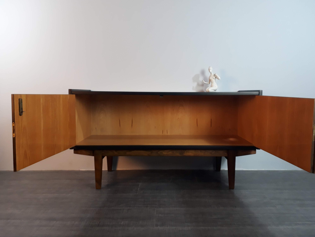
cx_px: 167
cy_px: 115
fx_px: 264
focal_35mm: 29
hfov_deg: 61.6
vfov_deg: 48.2
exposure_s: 1/33
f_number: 1.9
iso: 125
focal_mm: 3.6
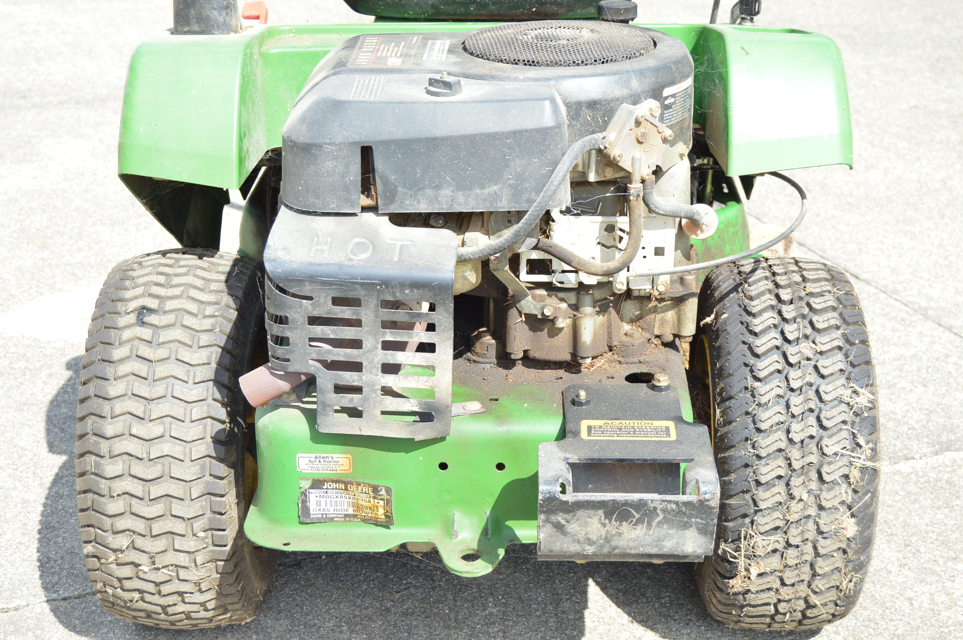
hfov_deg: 35.1
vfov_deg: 23.7
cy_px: 320
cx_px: 482
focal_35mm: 57
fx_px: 1523
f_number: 5.6
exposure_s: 1/125
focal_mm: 38
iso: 100
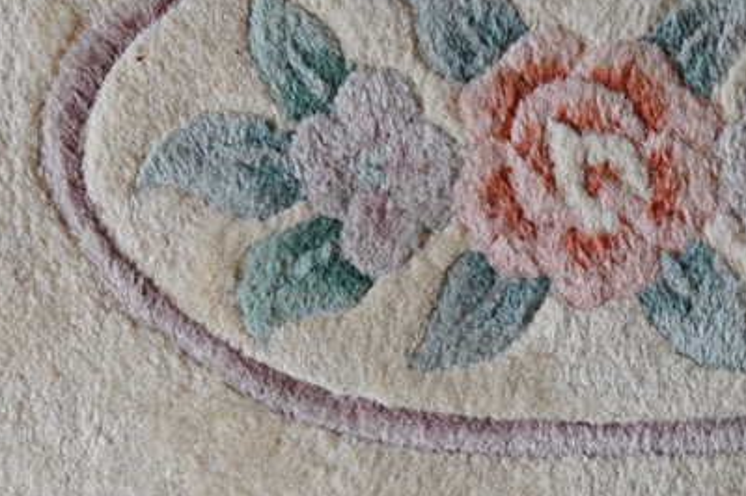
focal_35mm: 120
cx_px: 395
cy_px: 137
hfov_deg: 17.1
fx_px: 2485
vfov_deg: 11.4
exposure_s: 1/60
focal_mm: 32
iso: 500
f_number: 4.5
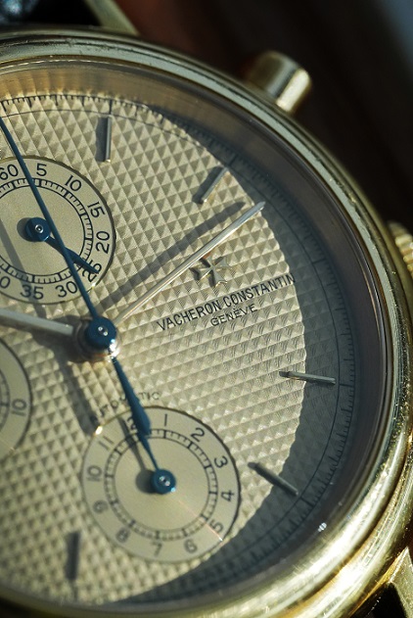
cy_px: 309
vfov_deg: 19.4
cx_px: 206
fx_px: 1803
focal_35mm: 105
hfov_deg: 13.1
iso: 4000
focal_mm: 105
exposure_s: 1/250
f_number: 10
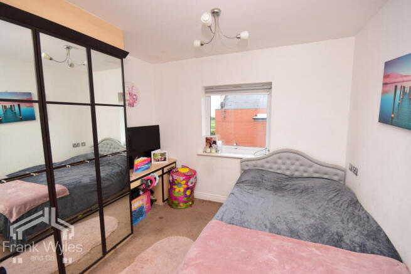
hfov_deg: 100.4
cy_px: 137
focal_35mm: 15
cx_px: 206
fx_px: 171
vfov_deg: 77.4
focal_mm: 10
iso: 250
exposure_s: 1/60
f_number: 10
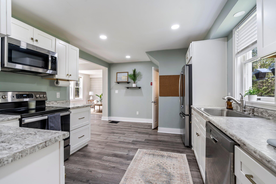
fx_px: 123
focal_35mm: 16
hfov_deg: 96.7
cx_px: 138
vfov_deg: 73.7
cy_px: 92
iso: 50
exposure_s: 1/2
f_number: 9
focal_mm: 16
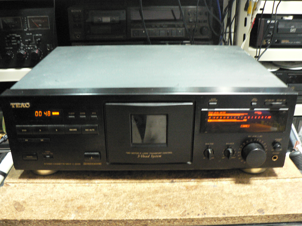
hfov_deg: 51.4
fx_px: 314
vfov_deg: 39.7
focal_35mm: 36
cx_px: 151
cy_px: 113
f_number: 2.8
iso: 400
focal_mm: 6
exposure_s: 1/6
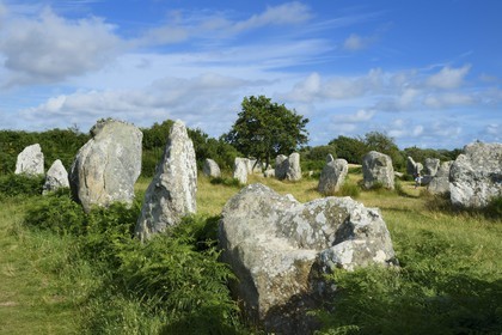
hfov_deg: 55.8
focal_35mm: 34
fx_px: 474
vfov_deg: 38.9
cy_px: 168
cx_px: 251
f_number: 18
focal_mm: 34
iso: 200
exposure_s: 1/200
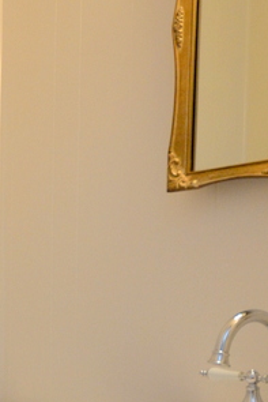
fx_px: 580
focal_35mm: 52
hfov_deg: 22.3
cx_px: -112
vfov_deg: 37.6
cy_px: 278
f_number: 4
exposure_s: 1/60
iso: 900
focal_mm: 10
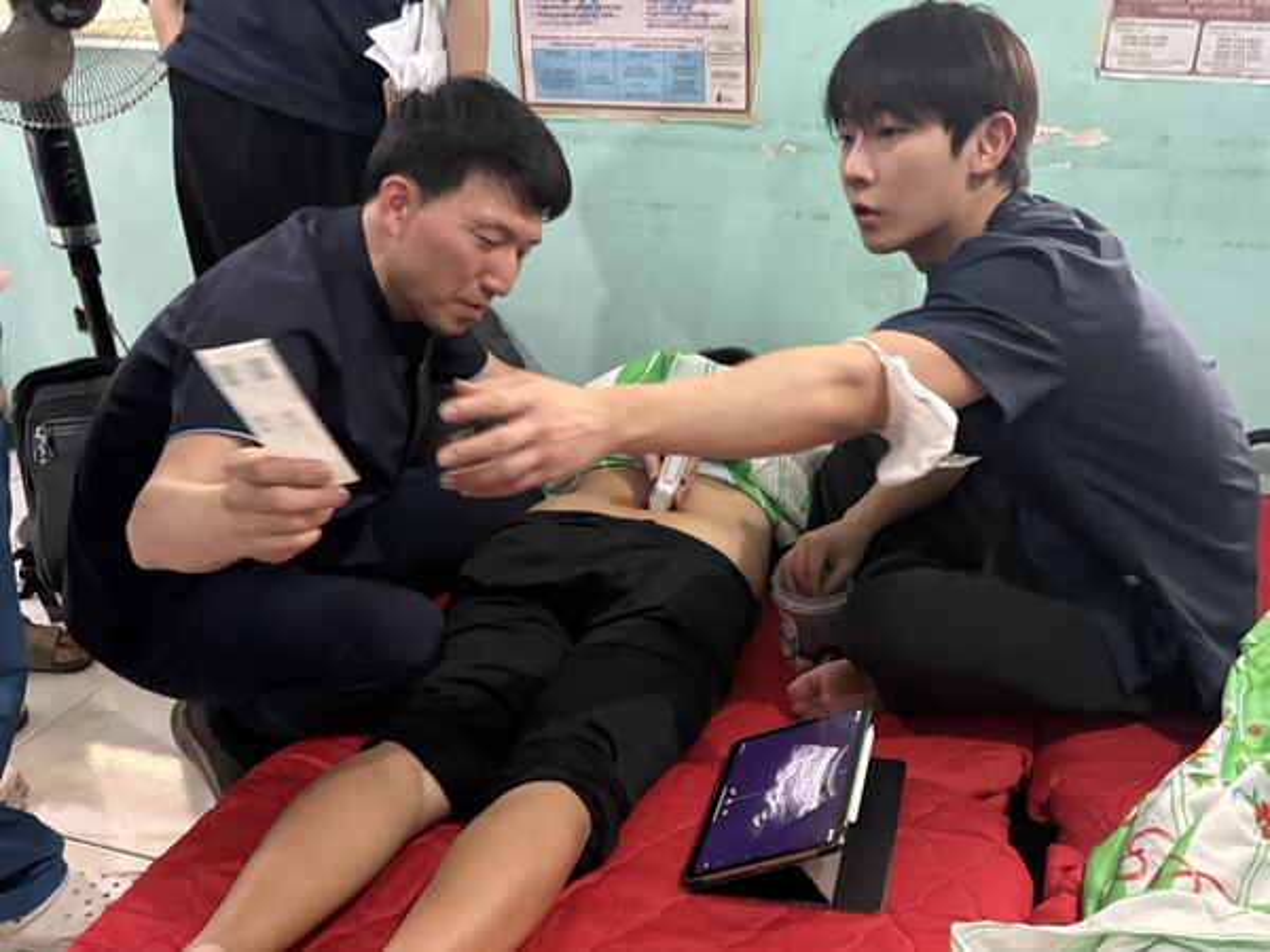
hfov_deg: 67.3
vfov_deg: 53.1
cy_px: 476
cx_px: 635
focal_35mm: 26
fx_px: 954
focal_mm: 5.96
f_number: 1.6
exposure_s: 1/40
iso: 500
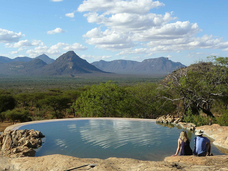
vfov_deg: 29.7
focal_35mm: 49
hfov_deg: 38.9
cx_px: 114
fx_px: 323
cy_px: 86
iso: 100
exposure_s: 1/400
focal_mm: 6
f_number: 5.6
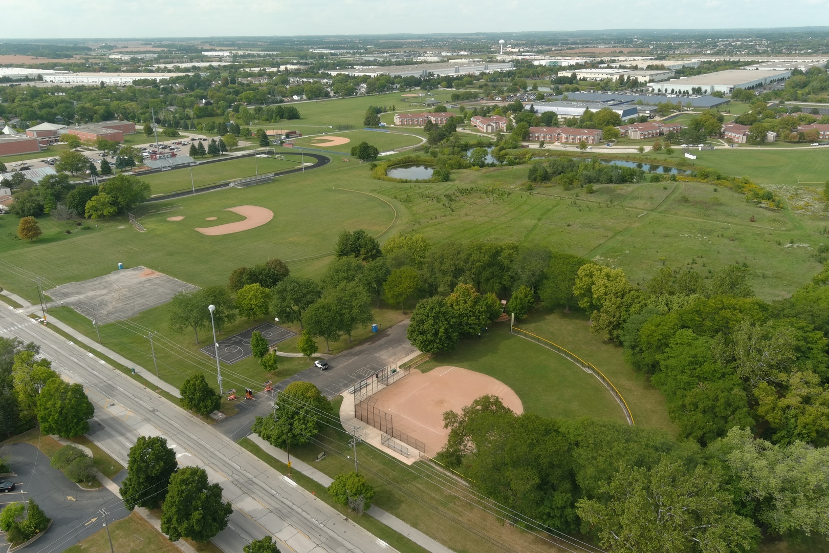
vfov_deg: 45.0
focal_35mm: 29
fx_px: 668
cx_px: 414
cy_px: 276
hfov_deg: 63.7
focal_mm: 10.57
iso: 100
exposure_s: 1/4
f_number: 11
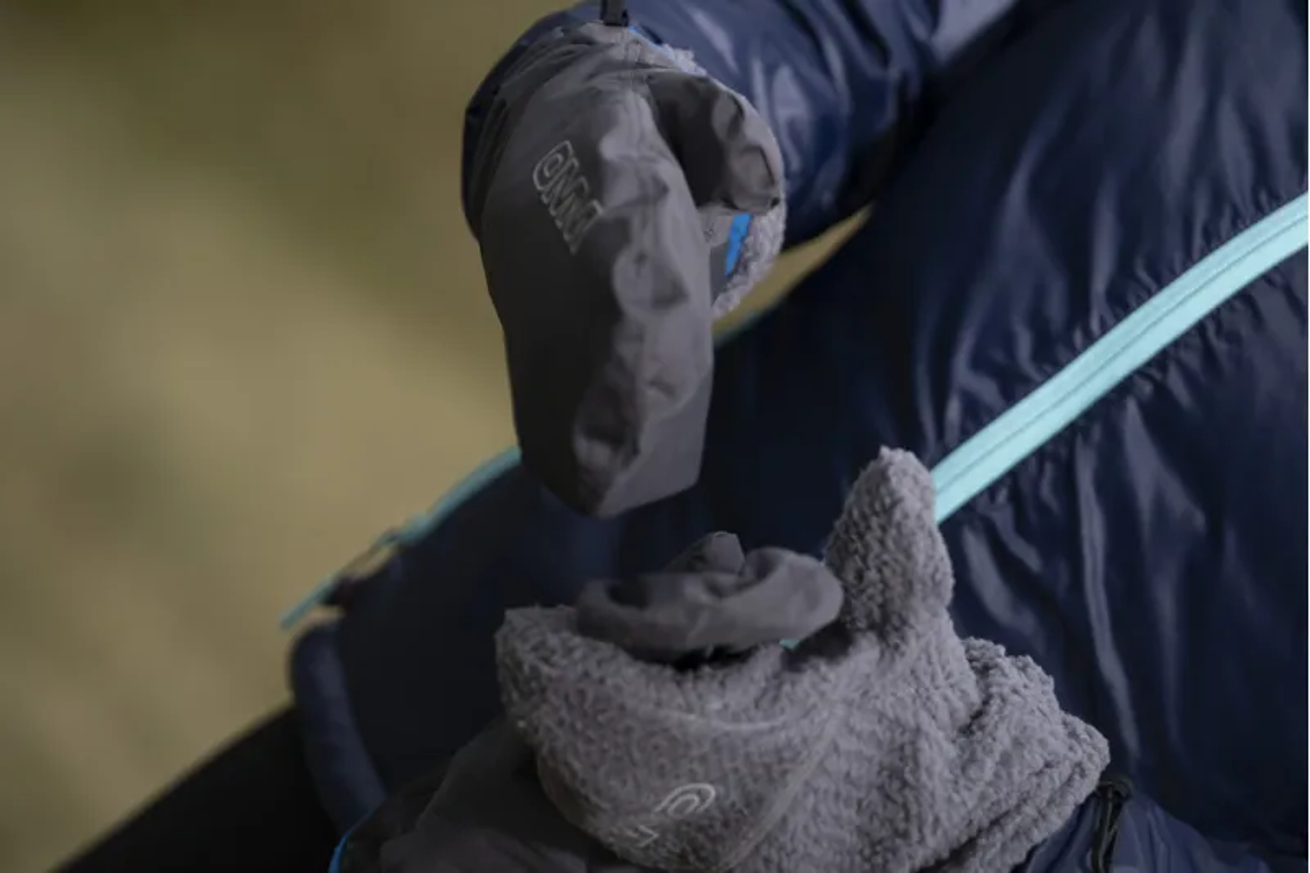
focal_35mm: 200
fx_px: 7276
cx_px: 655
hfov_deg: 10.3
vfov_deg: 6.9
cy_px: 436
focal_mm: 200
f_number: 5
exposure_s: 1/1600
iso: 1600
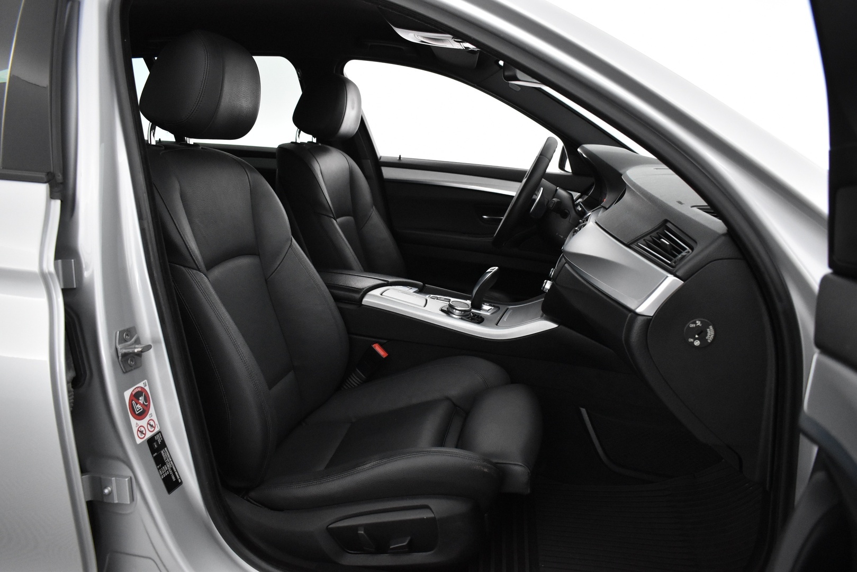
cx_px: 428
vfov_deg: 47.9
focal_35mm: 27
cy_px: 286
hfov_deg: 67.4
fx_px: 643
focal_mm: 18
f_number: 4
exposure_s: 1/60
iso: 3200
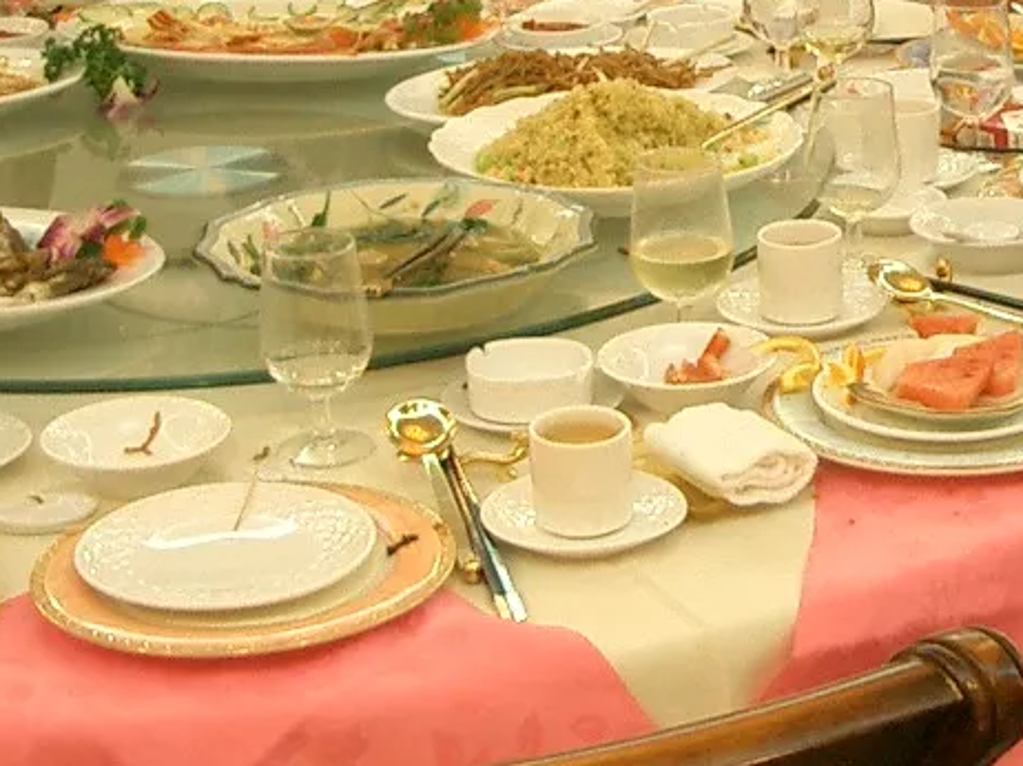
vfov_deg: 15.2
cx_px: 784
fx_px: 2865
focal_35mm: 97
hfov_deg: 20.1
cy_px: 235
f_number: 2.6
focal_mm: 5.8
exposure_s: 1/40
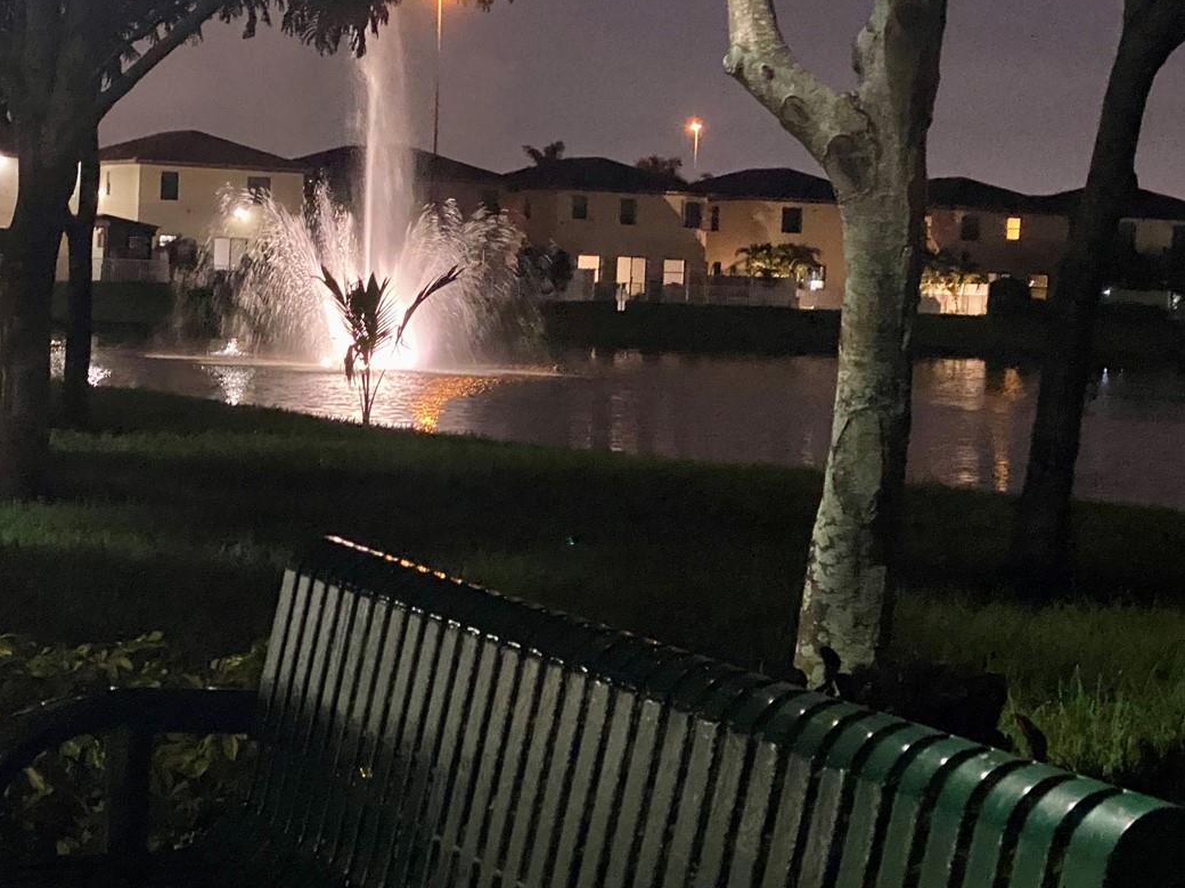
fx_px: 2739
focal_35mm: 80
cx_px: 420
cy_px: 378
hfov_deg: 24.3
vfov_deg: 18.4
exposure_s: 1/15
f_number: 2
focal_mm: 6
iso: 2000
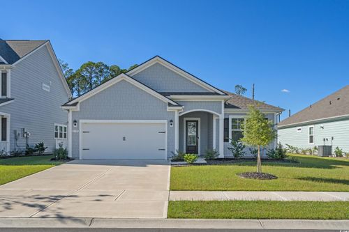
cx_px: 174
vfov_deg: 44.9
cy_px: 116
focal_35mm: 29
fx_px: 281
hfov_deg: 63.7
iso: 320
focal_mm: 29
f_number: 8
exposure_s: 1/80
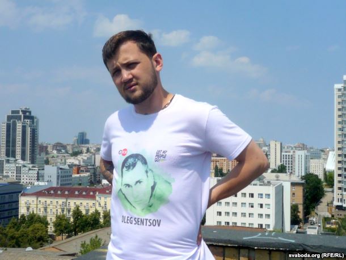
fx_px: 470
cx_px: 173
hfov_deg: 40.4
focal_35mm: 47
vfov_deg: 30.9
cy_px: 130
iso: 100
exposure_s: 1/640
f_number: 6.3
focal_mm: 4.7
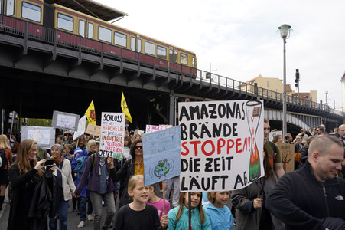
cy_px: 115
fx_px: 326
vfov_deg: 38.8
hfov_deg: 55.8
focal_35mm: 34
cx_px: 172
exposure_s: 1/100
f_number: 11
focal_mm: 34
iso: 160
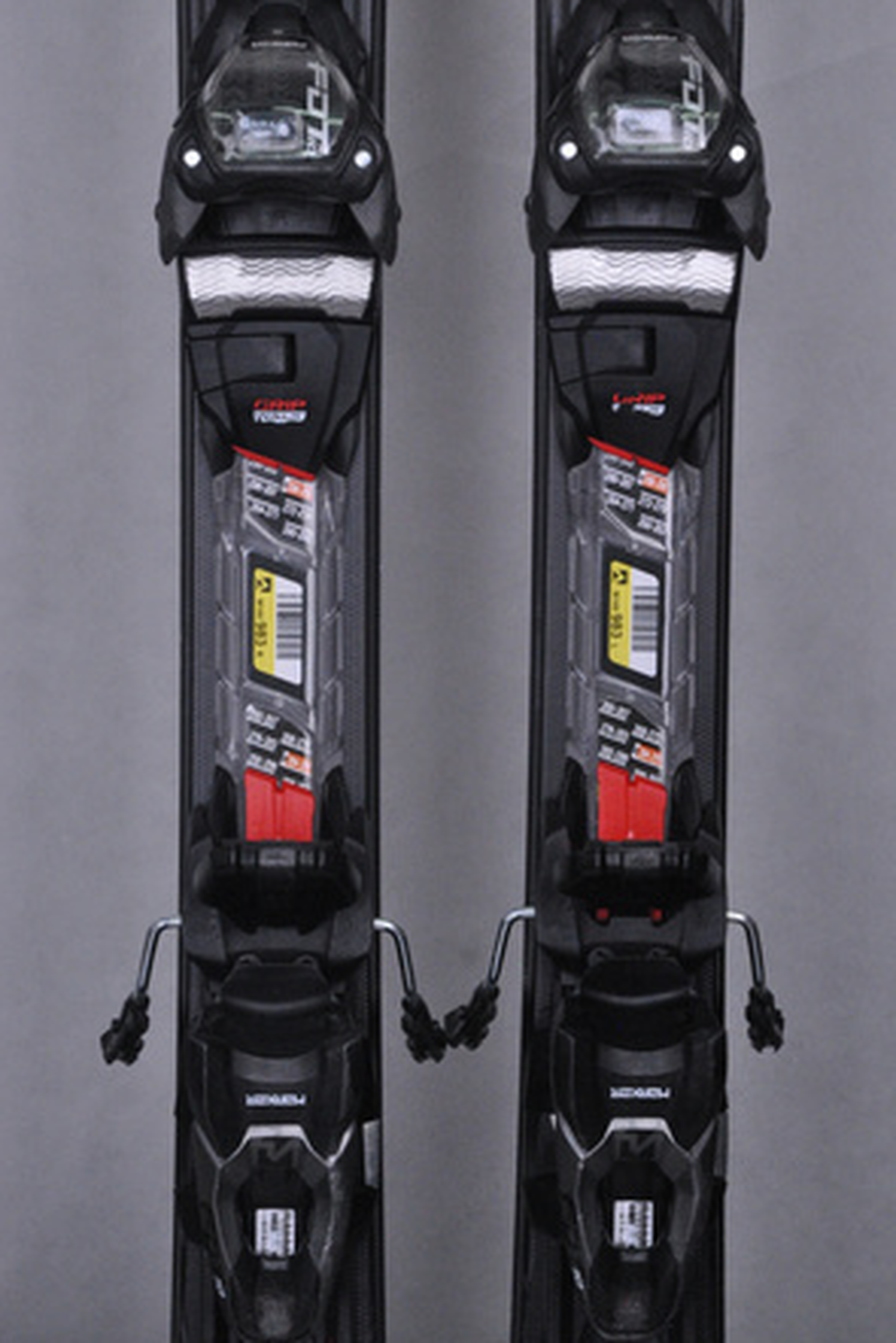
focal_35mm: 122
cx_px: 451
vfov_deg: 16.8
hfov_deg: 11.2
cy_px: 678
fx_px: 4551
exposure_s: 1/125
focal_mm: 80
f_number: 11
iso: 3200
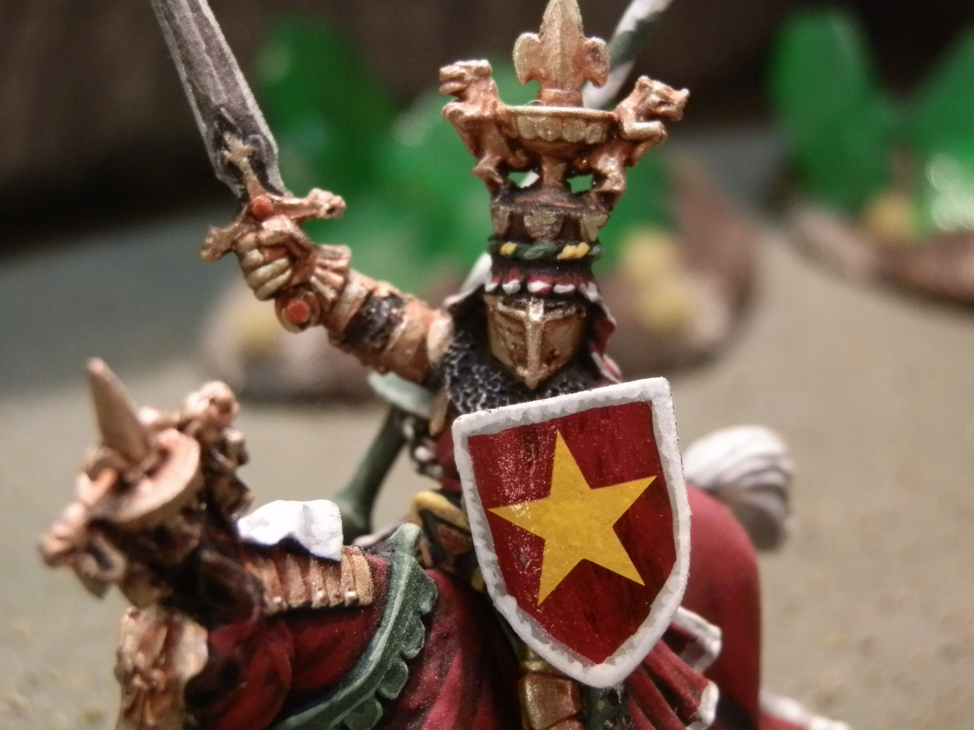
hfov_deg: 31.7
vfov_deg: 24.0
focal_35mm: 61
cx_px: 487
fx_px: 1716
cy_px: 365
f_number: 3.7
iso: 400
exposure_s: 1/40
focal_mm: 10.99
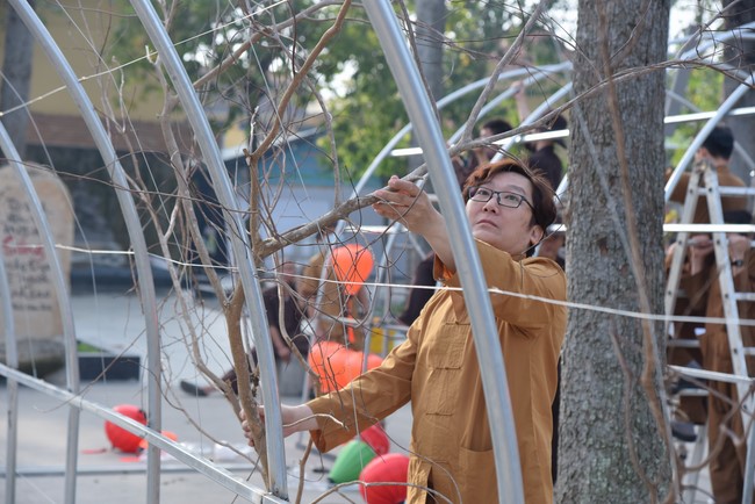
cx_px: 378
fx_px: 1636
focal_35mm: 78
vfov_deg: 17.5
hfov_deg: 26.0
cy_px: 252
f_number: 6.3
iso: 100
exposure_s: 1/160
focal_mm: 78
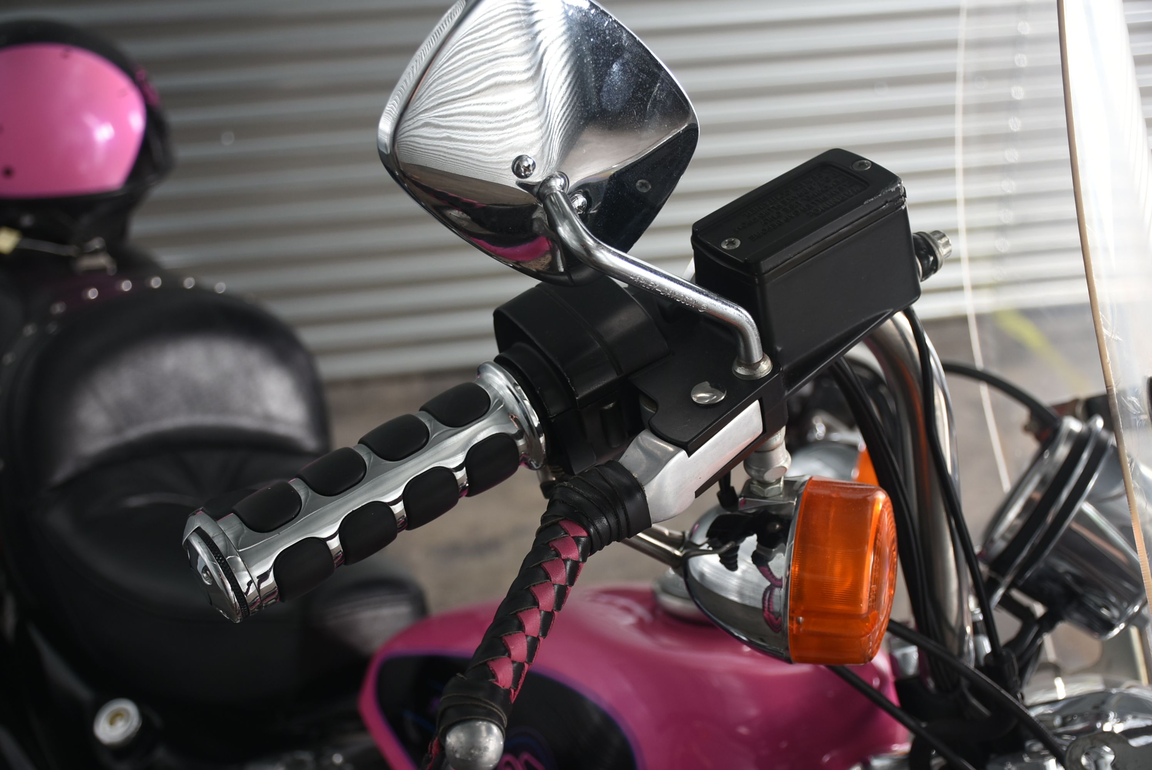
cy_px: 385
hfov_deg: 37.8
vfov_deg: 25.8
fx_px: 1681
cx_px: 576
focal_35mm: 52
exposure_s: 1/100
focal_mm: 35
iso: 250
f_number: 5.6
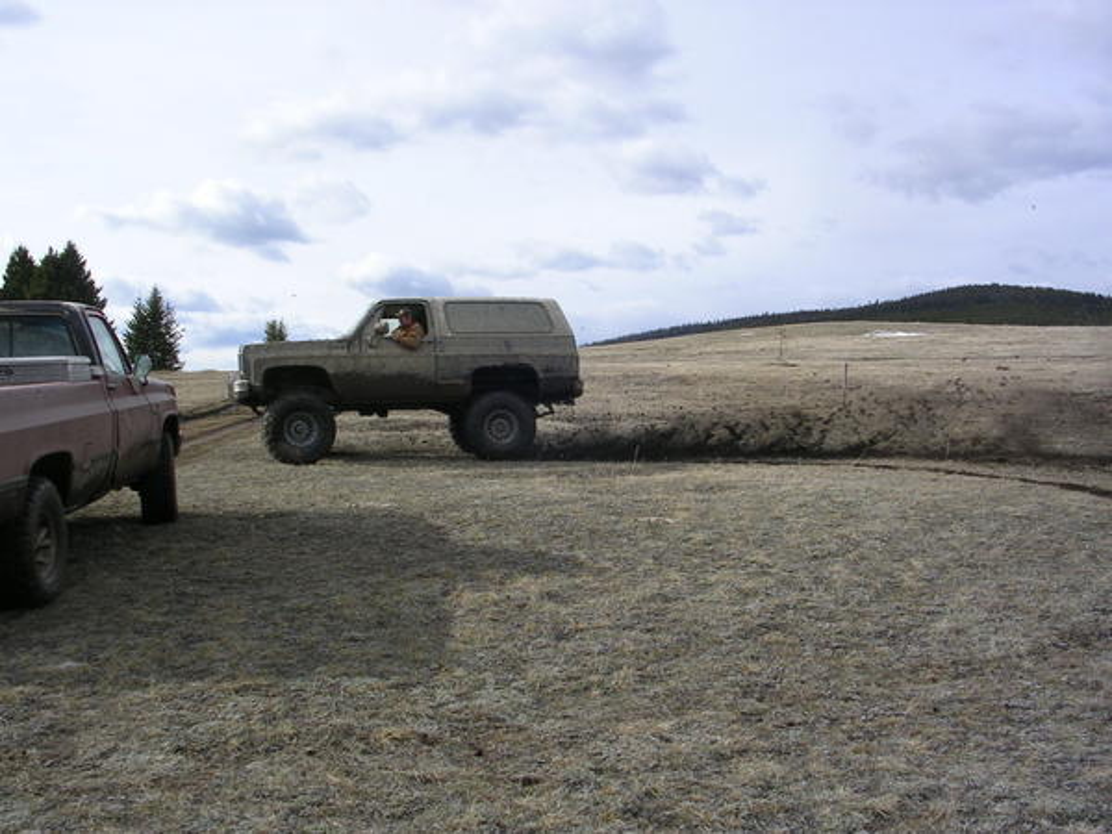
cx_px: 556
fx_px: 1221
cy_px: 417
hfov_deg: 49.0
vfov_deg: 37.7
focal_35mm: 38
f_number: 5.6
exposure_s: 1/268
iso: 50
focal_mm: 5.8
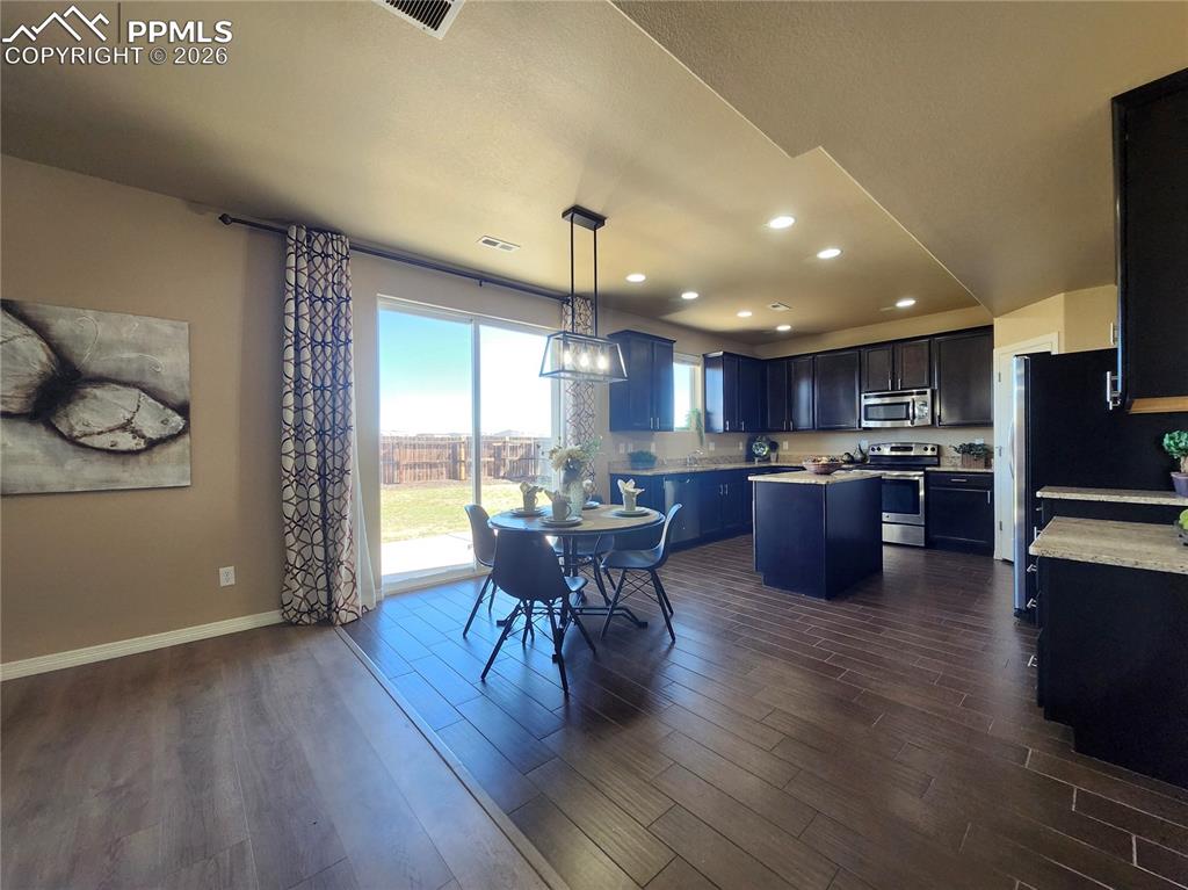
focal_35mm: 13
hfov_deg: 106.2
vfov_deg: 89.9
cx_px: 594
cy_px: 445
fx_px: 446
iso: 125
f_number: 2.2
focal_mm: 1.74
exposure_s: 1/60
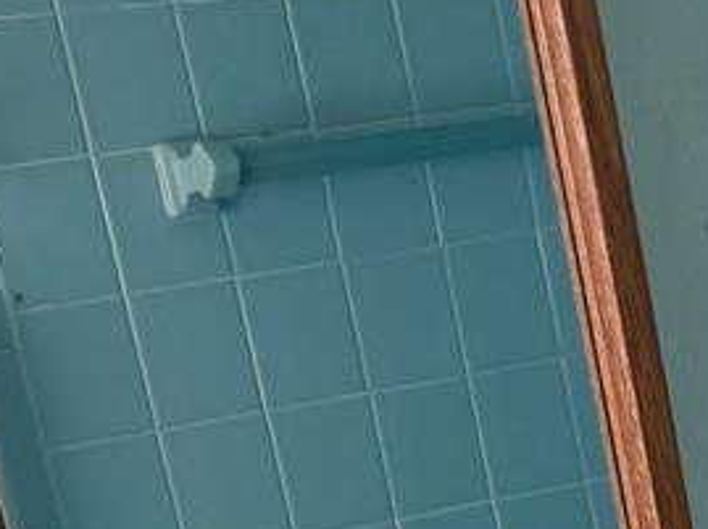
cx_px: 826
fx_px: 2921
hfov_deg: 13.5
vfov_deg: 8.8
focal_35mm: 143
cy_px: 1511
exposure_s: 1/121
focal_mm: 6.76
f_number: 1.78
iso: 80
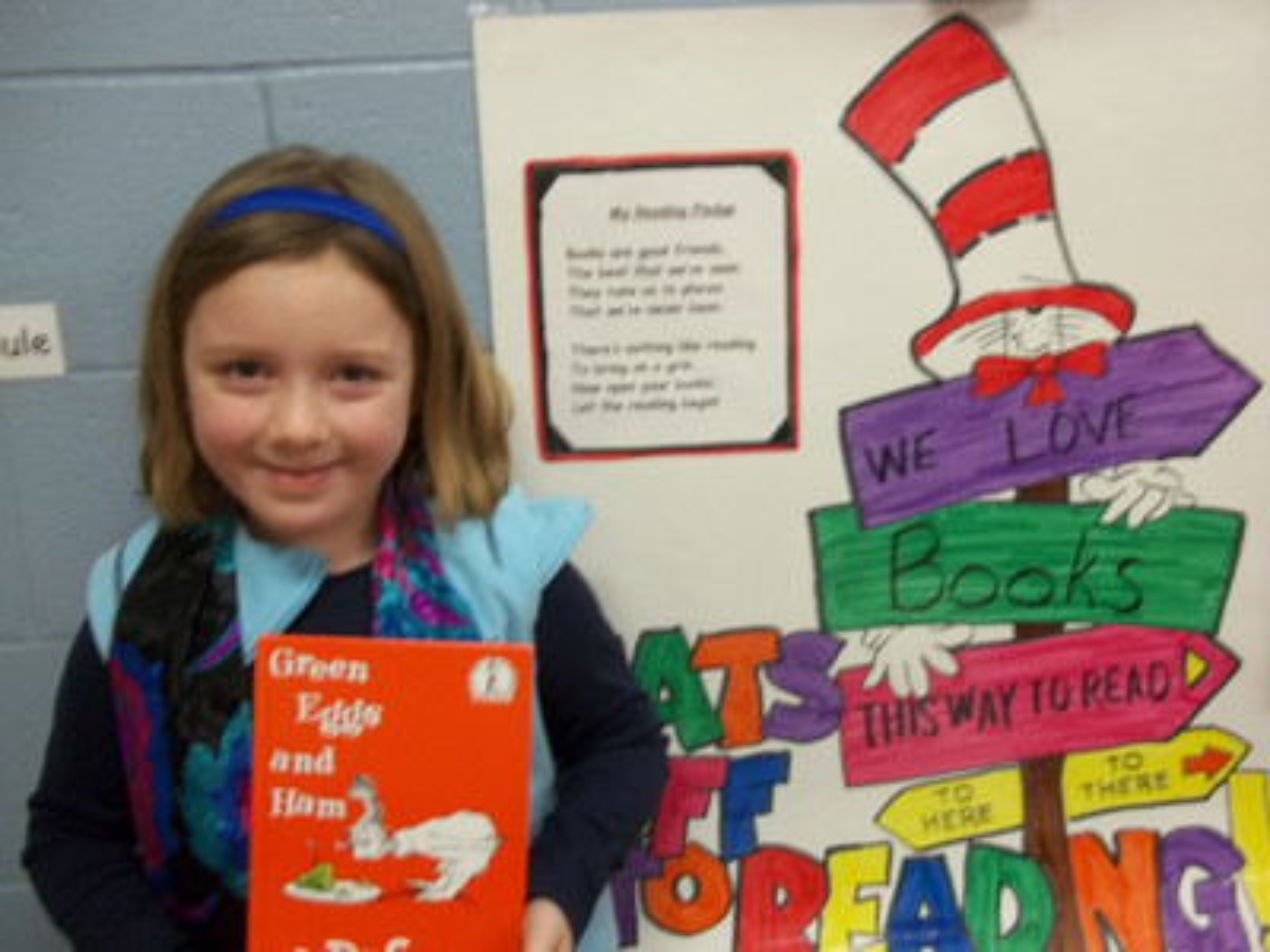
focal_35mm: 36
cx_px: 635
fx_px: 1321
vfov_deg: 39.7
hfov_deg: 51.4
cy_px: 476
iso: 160
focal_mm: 6.5
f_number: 3.1
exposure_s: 1/20
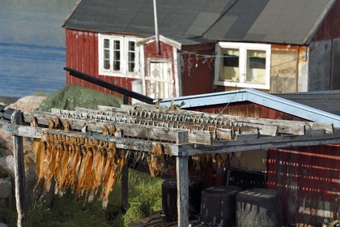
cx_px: 170
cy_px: 114
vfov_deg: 6.9
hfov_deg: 10.3
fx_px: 1889
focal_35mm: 200
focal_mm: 200
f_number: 9
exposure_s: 1/320
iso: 200
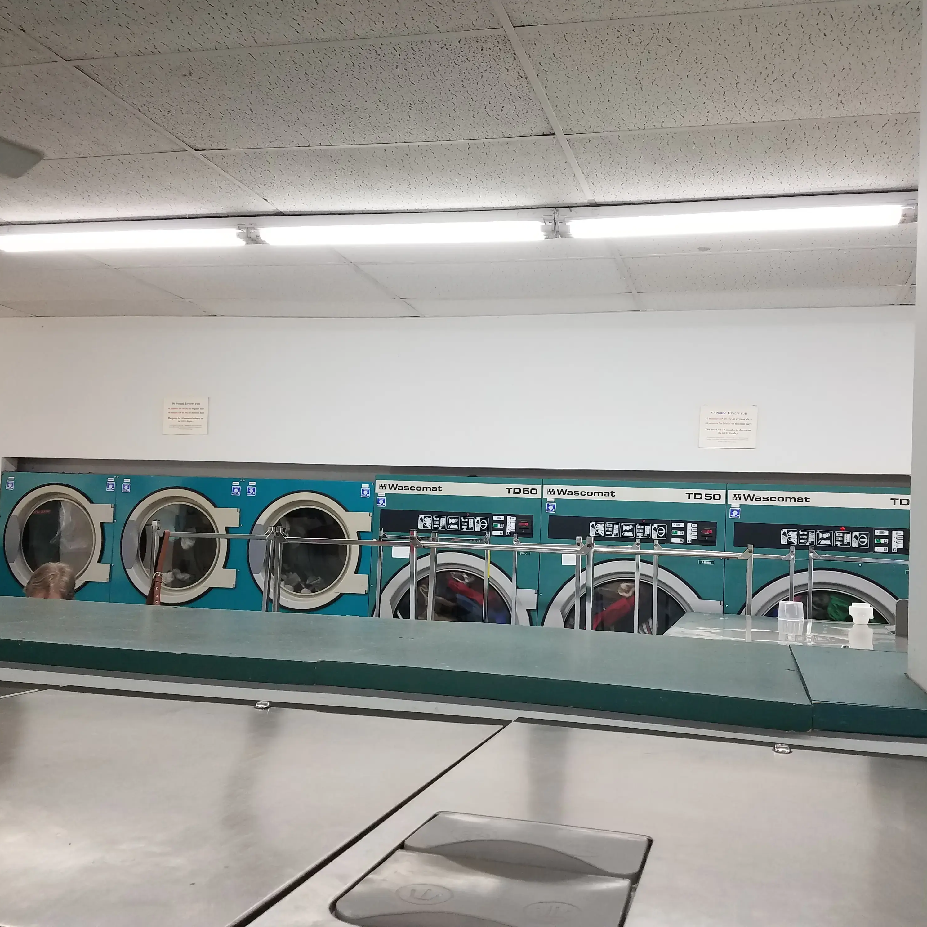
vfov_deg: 52.5
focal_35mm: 31
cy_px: 458
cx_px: 509
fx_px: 939
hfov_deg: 52.4
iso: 80
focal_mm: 4.2
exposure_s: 1/120
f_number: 1.7
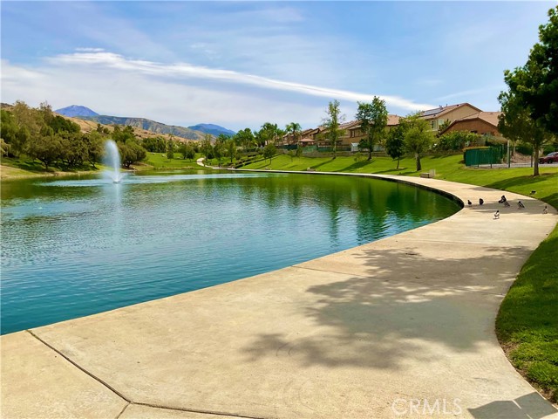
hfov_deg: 61.7
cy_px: 210
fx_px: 467
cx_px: 279
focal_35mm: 29
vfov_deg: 48.2
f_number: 1.8
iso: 16
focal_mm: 3
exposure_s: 1/3788
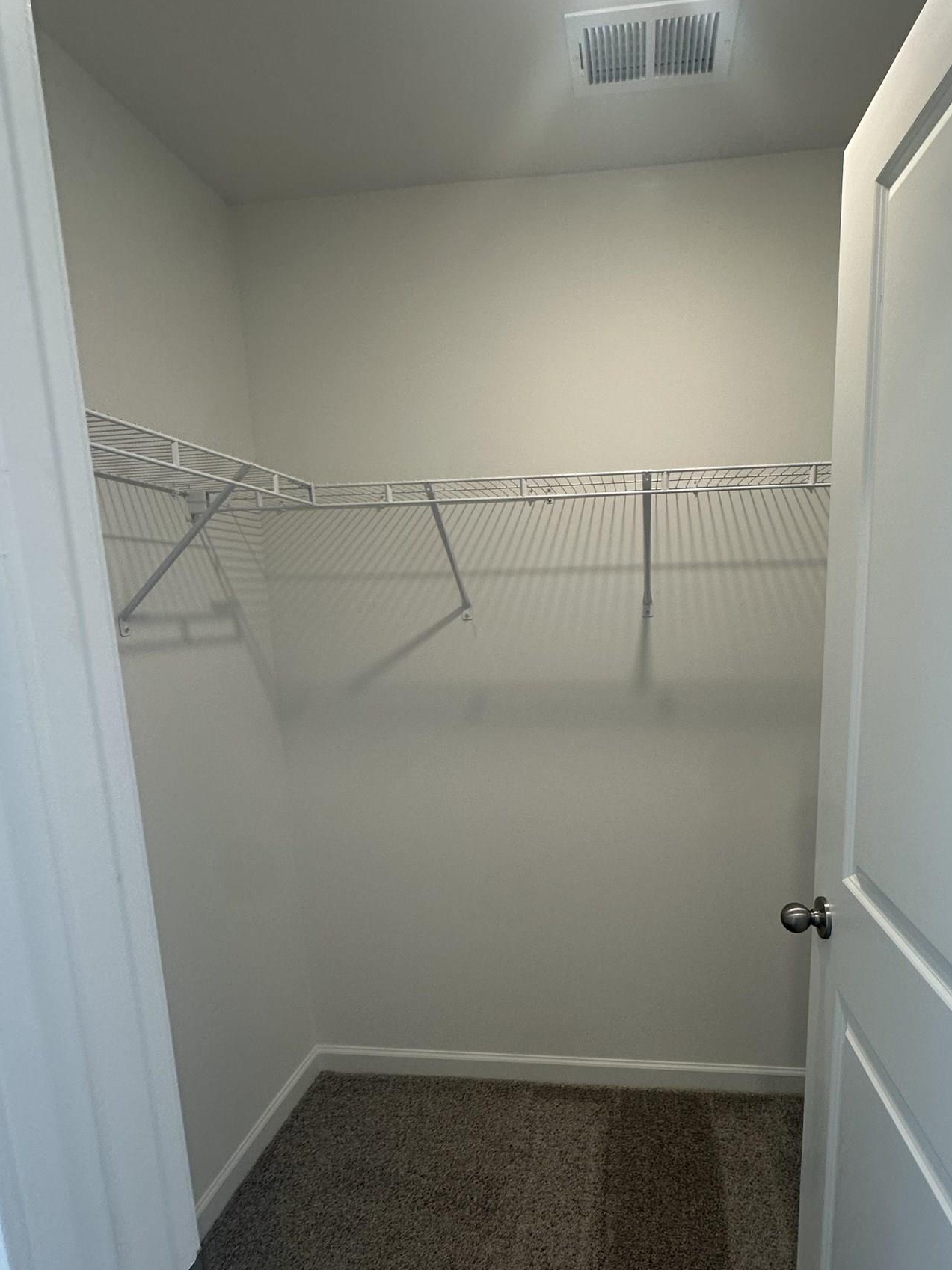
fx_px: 697
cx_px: 561
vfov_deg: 84.2
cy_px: 721
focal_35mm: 19
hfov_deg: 68.1
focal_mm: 2.22
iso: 160
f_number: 2.2
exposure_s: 1/120
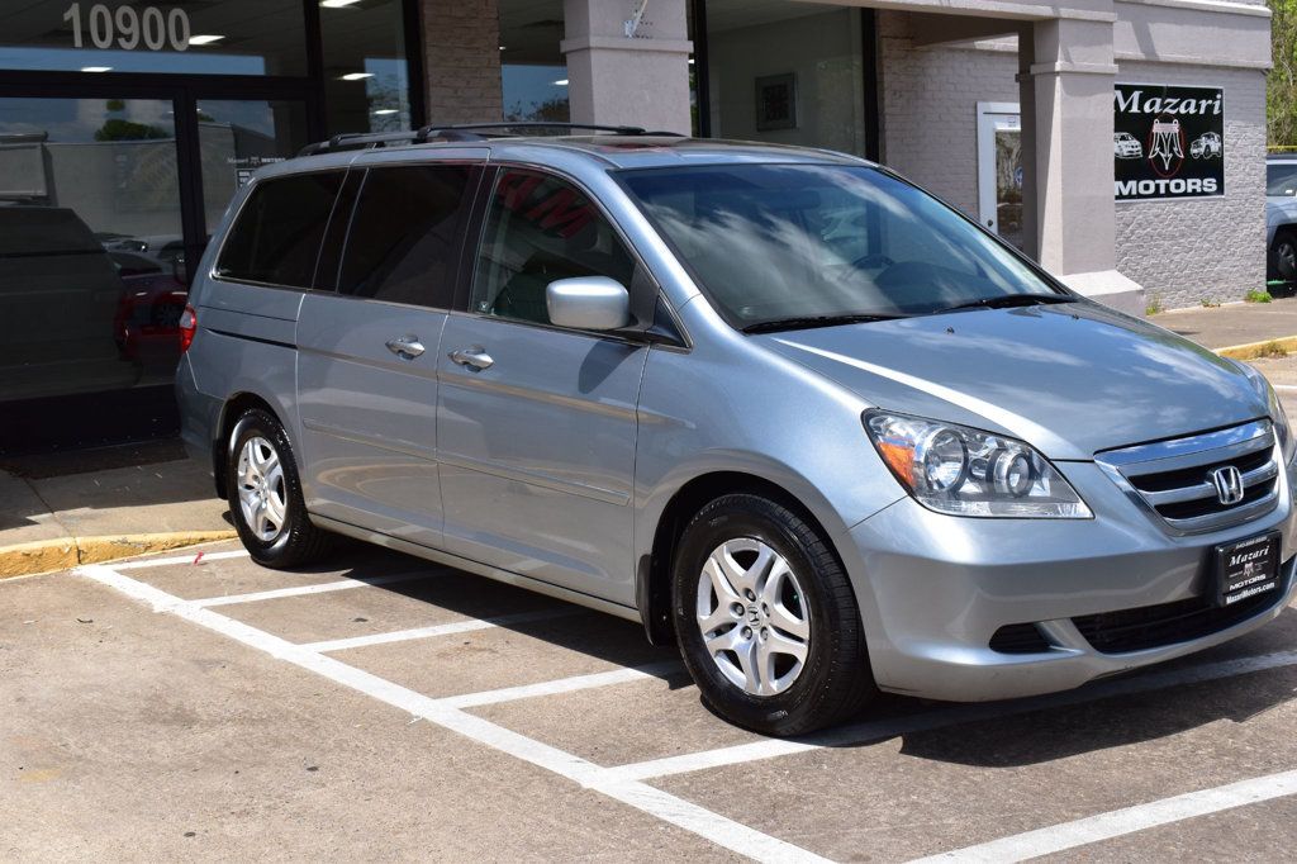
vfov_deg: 30.8
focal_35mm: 44
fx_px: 1567
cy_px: 432
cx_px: 648
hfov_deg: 45.0
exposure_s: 1/500
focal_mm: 29
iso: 360
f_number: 11
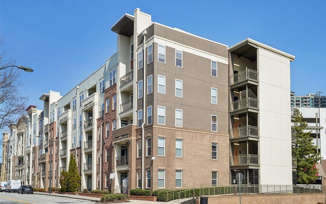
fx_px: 302
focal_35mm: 34
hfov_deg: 56.7
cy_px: 104
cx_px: 165
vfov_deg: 37.3
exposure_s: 1/200
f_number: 8
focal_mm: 33
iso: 100
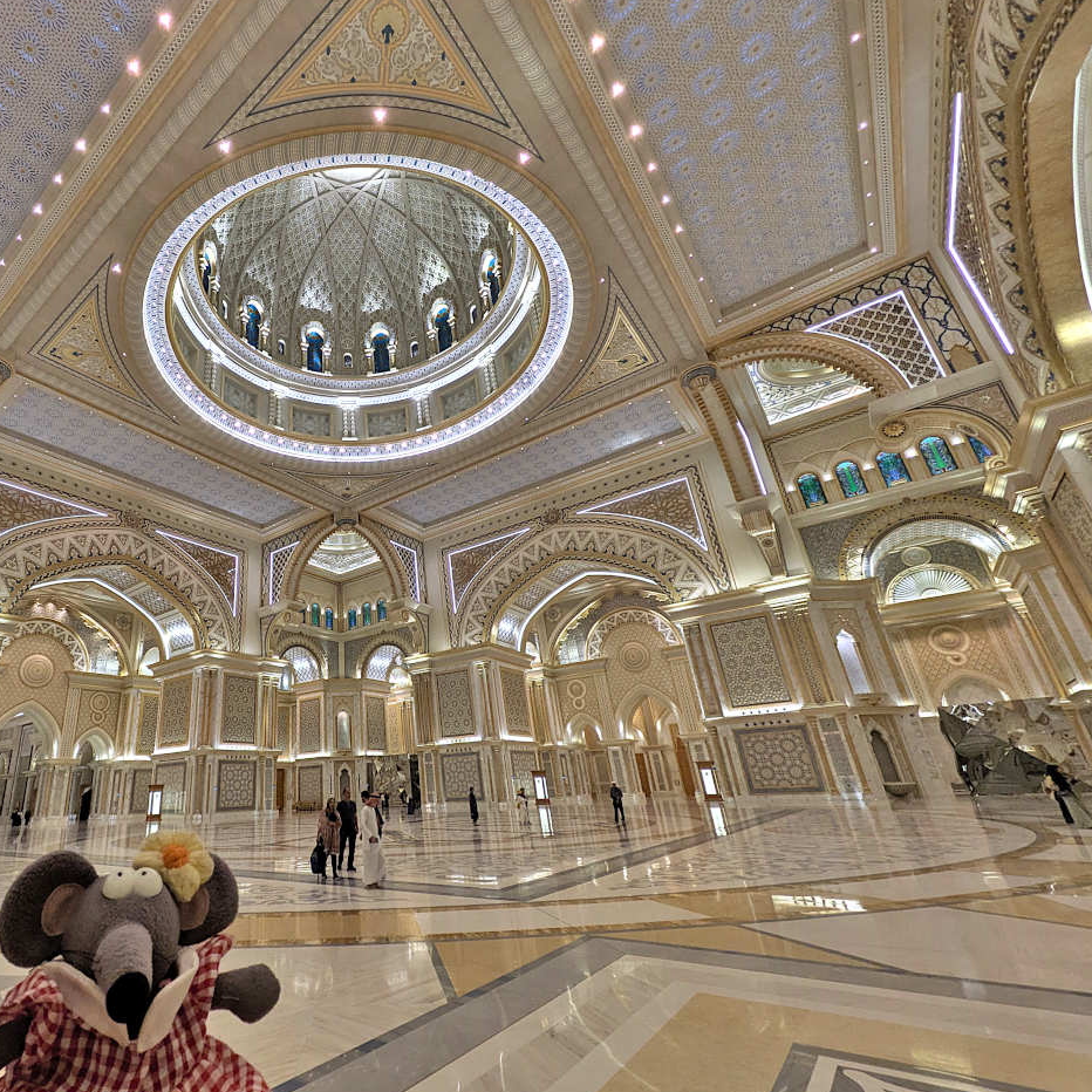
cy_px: 548
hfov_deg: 81.1
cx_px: 361
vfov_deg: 84.0
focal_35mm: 17
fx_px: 607
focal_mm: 1.83
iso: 106
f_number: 2.2
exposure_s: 1/100
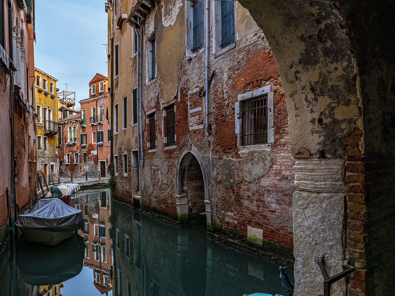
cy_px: 148
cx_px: 198
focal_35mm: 24
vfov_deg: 56.8
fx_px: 274
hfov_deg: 71.6
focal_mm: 12
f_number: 4
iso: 200
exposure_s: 1/250
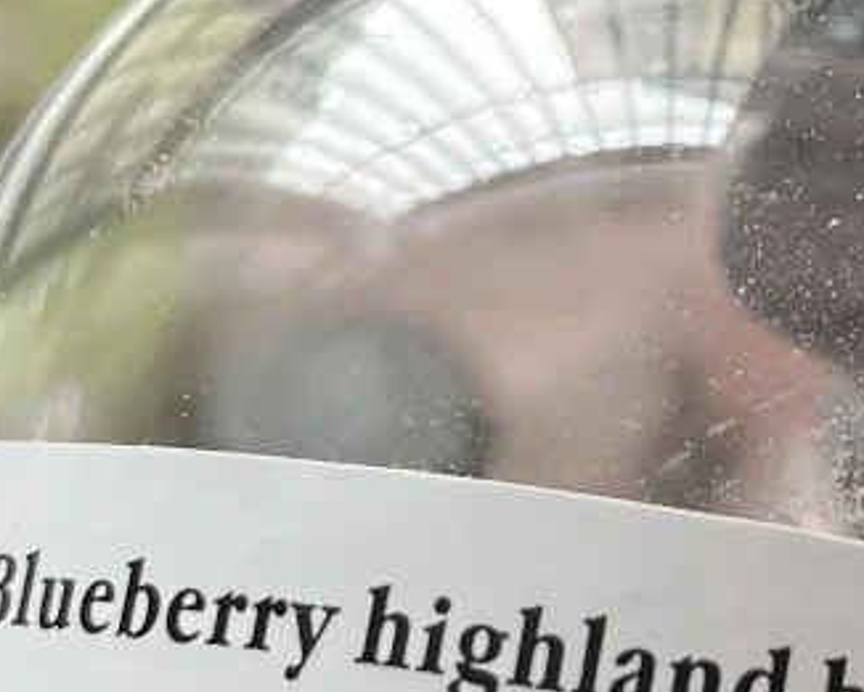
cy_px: 374
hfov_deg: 16.9
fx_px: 2865
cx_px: 779
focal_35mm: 112
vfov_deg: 13.8
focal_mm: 5.1
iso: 64
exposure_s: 1/122
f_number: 1.6
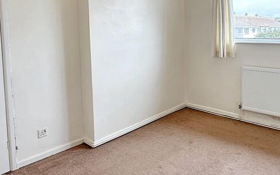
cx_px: 170
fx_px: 237
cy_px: 45
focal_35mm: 31
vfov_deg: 39.5
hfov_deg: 60.6
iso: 40
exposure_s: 1/147
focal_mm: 2.2
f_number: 2.2
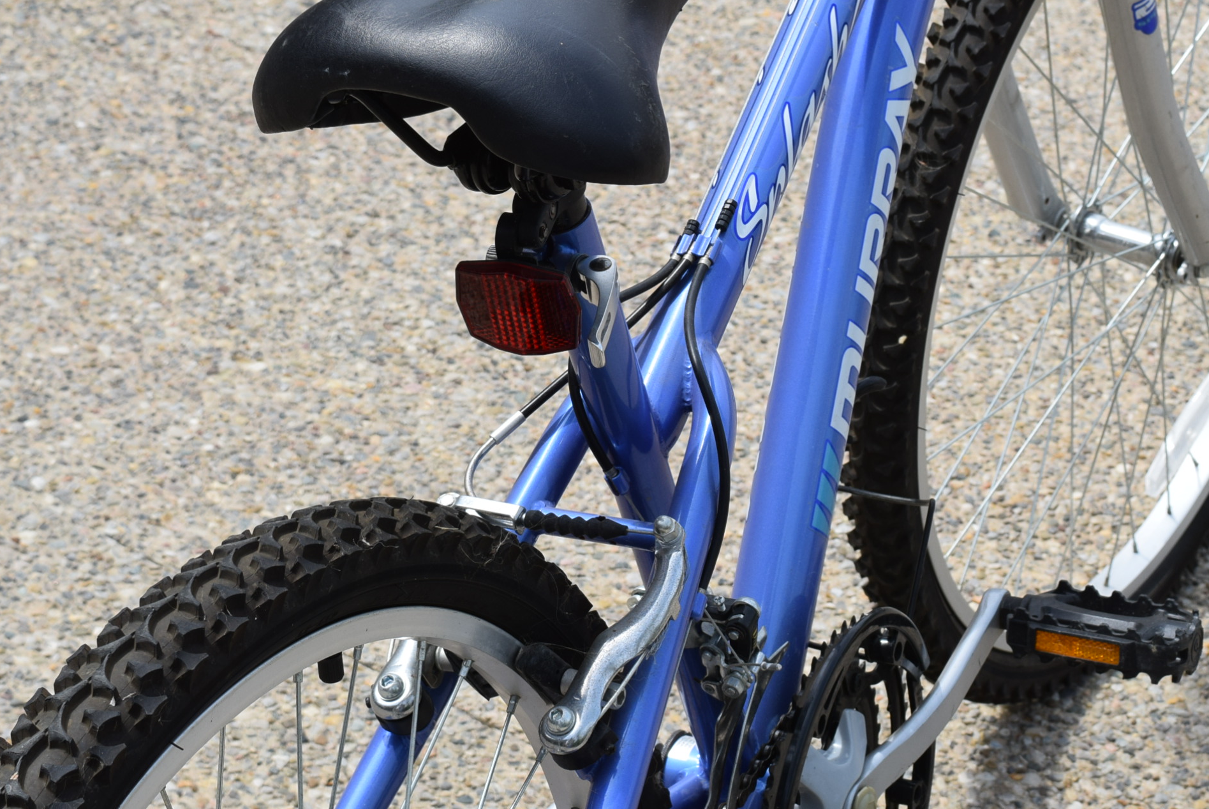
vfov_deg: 15.2
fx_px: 3025
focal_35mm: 90
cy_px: 400
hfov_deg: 22.6
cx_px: 741
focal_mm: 38
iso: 200
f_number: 10
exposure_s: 1/400
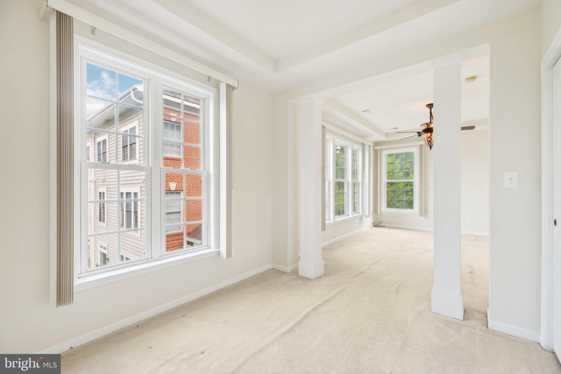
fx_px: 218
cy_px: 187
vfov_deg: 81.2
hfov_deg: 104.2
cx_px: 280
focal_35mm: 14
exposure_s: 1/8
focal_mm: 14
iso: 200
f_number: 8
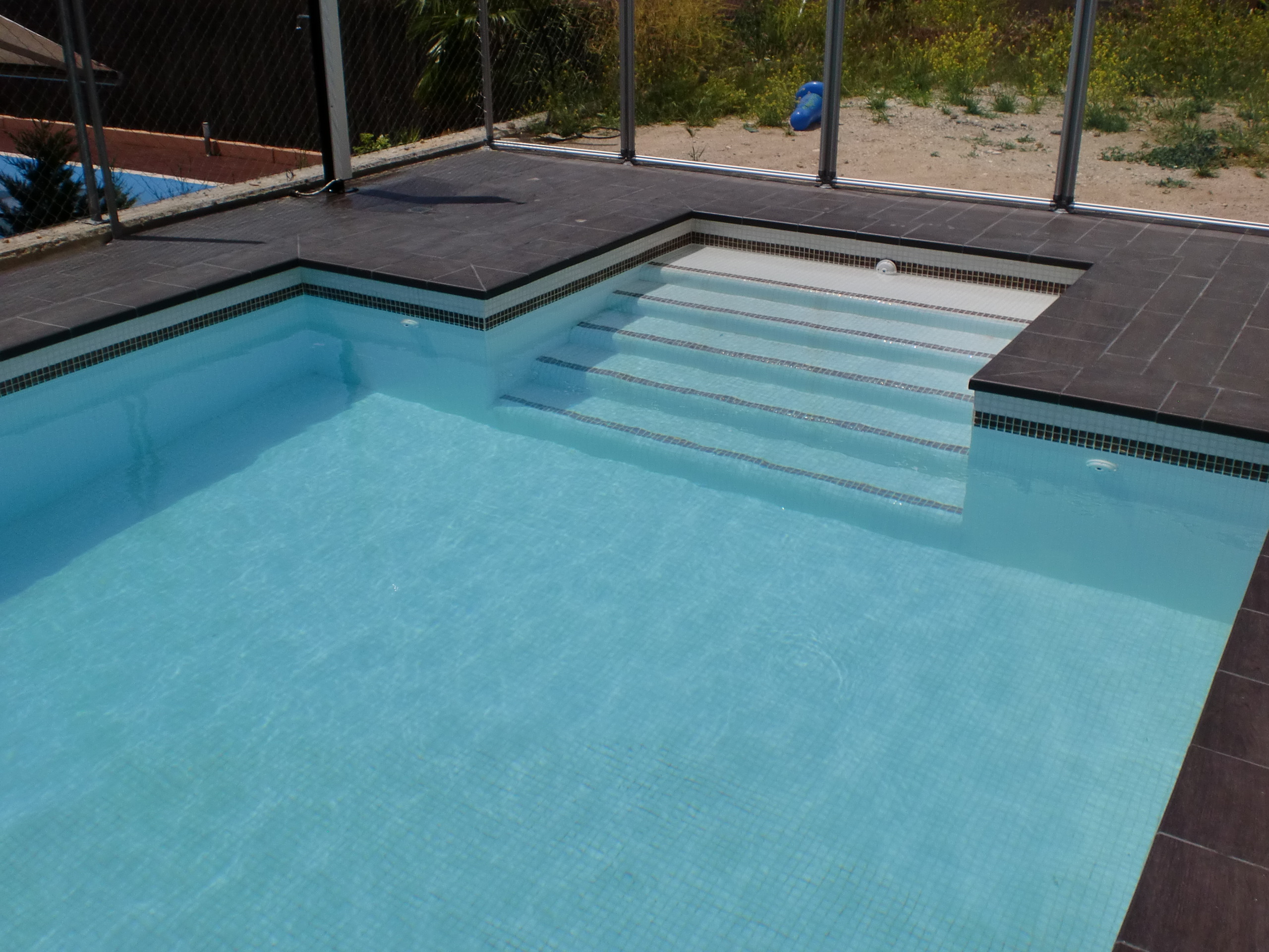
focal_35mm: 35
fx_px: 1283
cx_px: 634
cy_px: 476
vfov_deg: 40.7
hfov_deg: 52.6
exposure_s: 1/2000
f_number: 5.6
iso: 64
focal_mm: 6.3
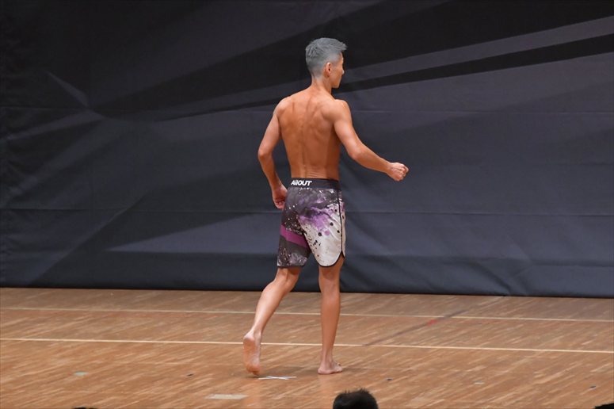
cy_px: 204
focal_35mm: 285
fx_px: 4859
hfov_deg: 7.2
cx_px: 307
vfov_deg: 4.8
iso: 6400
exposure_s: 1/400
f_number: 5.6
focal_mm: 190
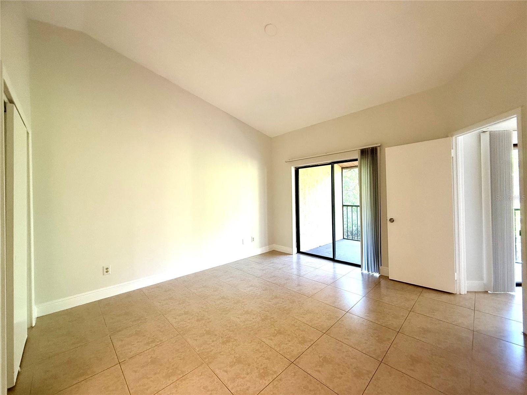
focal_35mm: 14
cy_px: 198
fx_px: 213
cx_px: 264
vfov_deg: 85.7
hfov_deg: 102.1
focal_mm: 2.22
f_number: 2.2
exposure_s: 1/120
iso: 250
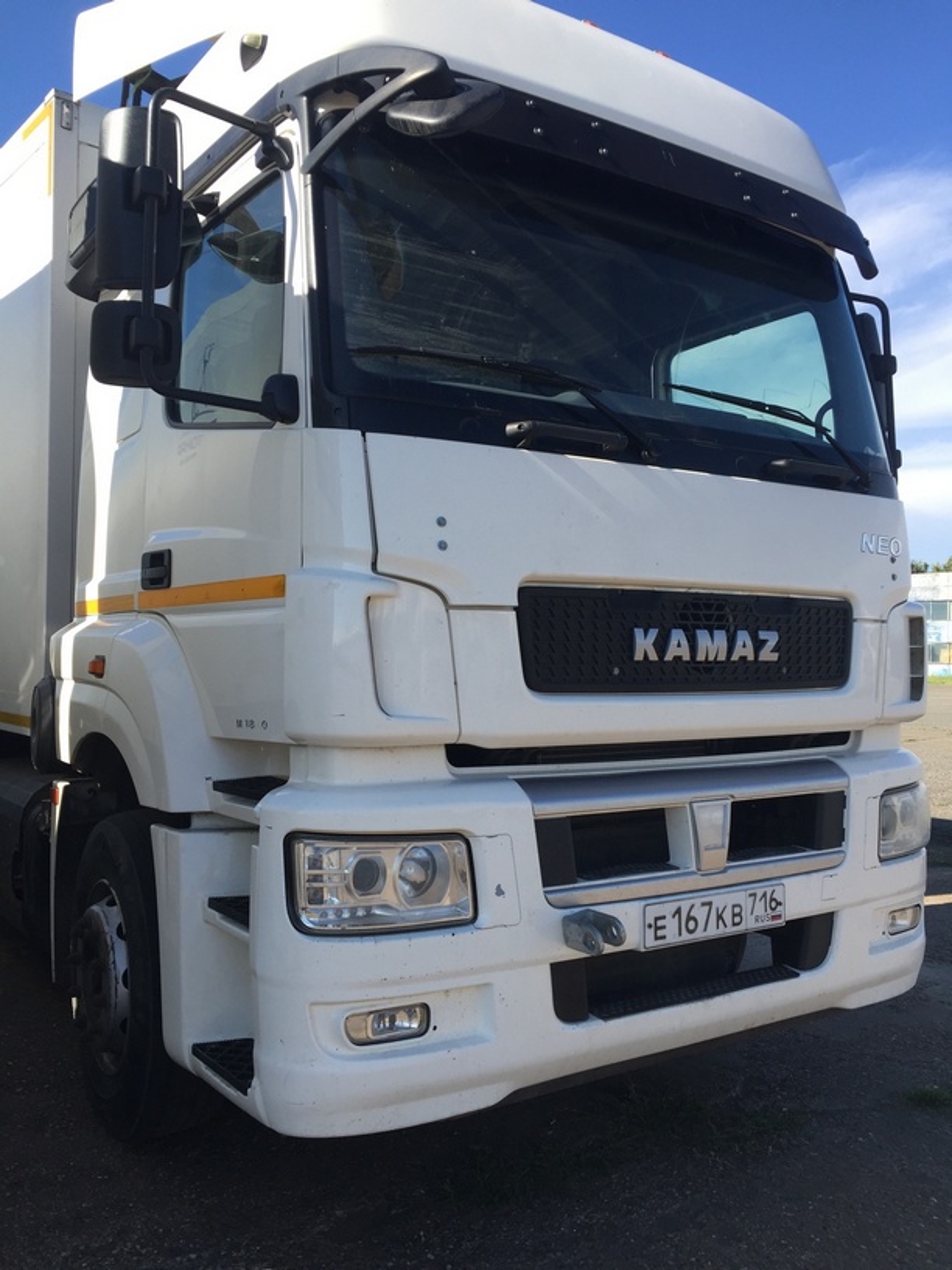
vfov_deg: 61.7
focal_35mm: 29
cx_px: 476
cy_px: 635
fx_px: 1063
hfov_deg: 48.2
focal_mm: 4.15
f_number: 2.2
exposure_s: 1/942
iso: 32
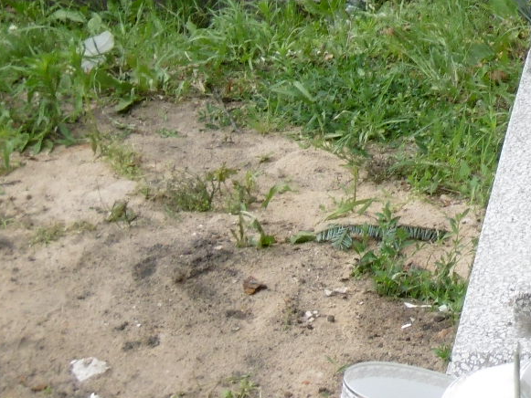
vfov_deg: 7.0
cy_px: -227
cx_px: 898
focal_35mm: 208
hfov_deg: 9.2
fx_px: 3191
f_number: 4.2
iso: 100
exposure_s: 1/200
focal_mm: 10.5
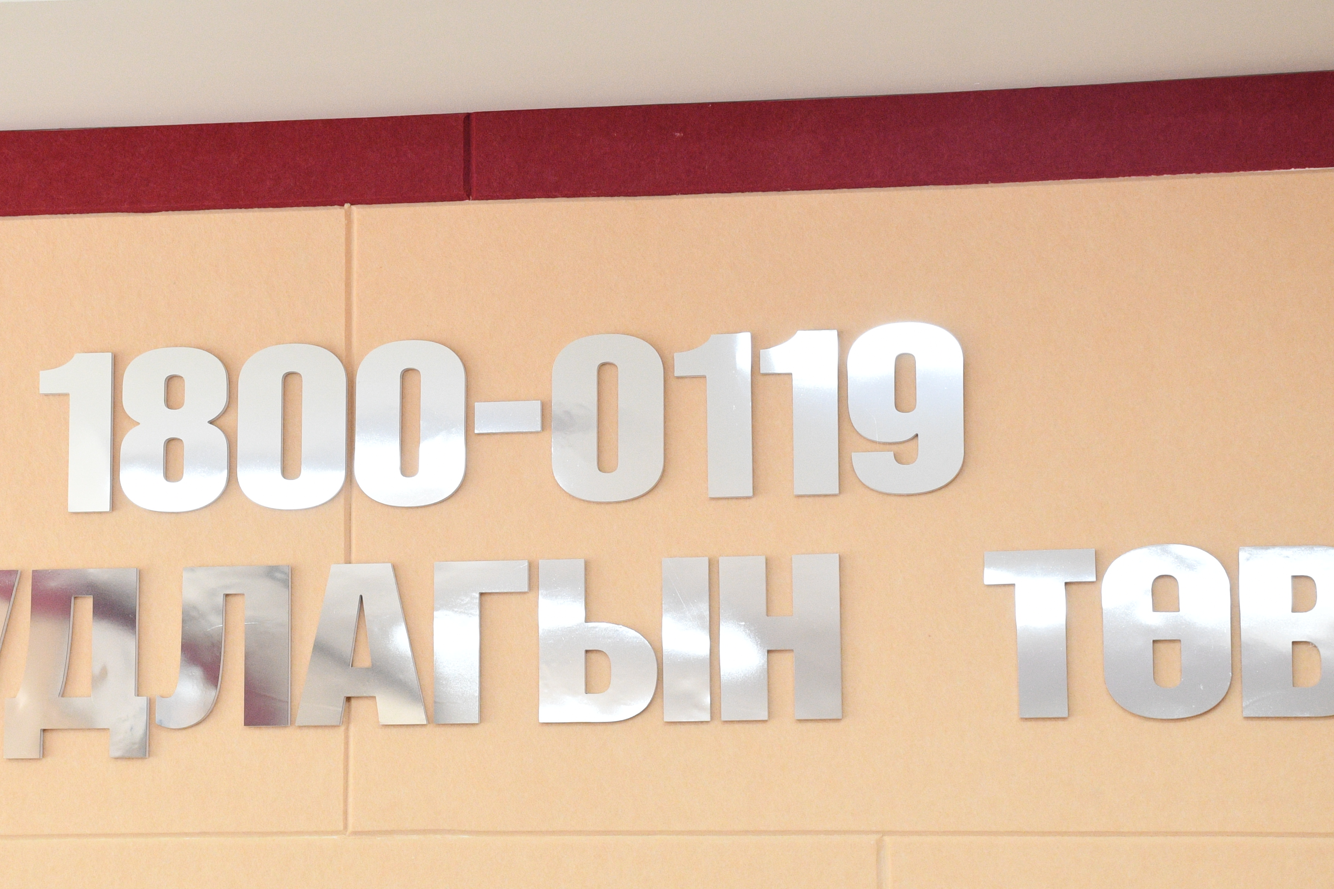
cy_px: 565
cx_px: 517
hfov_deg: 21.4
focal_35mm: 95
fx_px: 3520
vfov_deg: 14.4
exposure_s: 1/80
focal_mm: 40
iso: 2000
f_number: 7.1
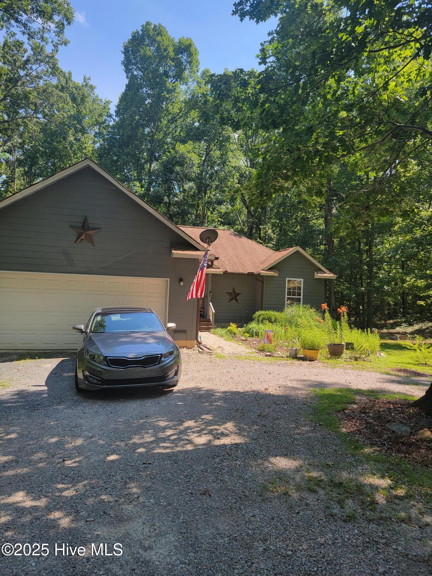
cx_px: 216
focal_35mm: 24
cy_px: 288
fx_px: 399
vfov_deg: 71.6
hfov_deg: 56.8
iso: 16
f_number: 1.8
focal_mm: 6.7
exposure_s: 1/286
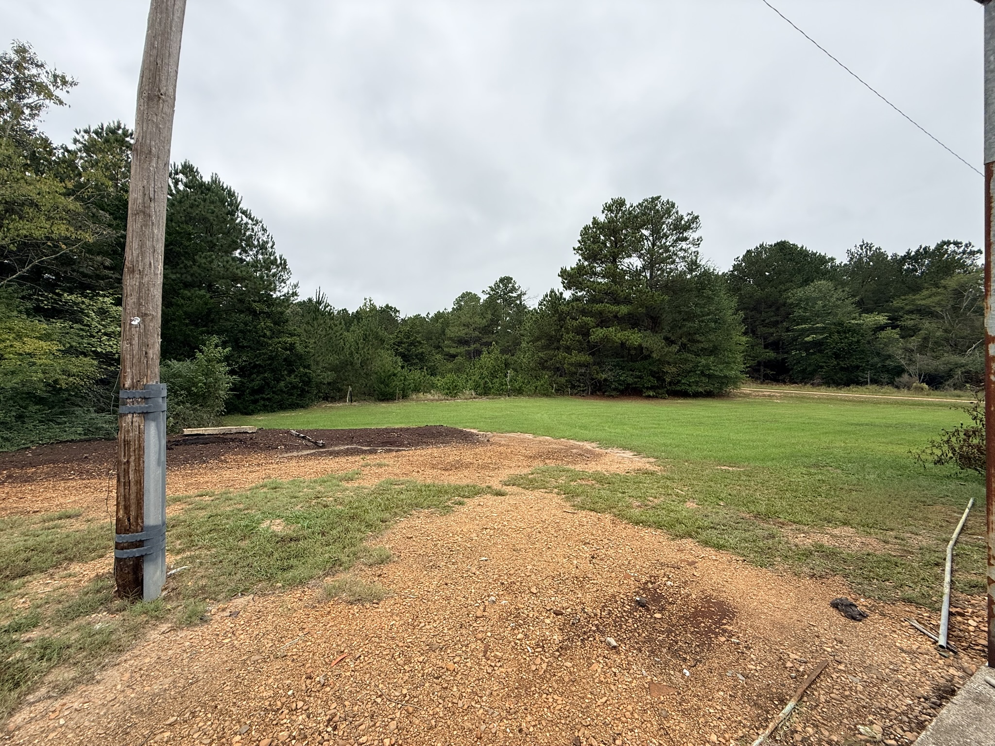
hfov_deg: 102.1
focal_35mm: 14
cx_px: 498
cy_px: 373
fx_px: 402
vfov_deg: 85.7
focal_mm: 2.22
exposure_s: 1/475
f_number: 2.2
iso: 50
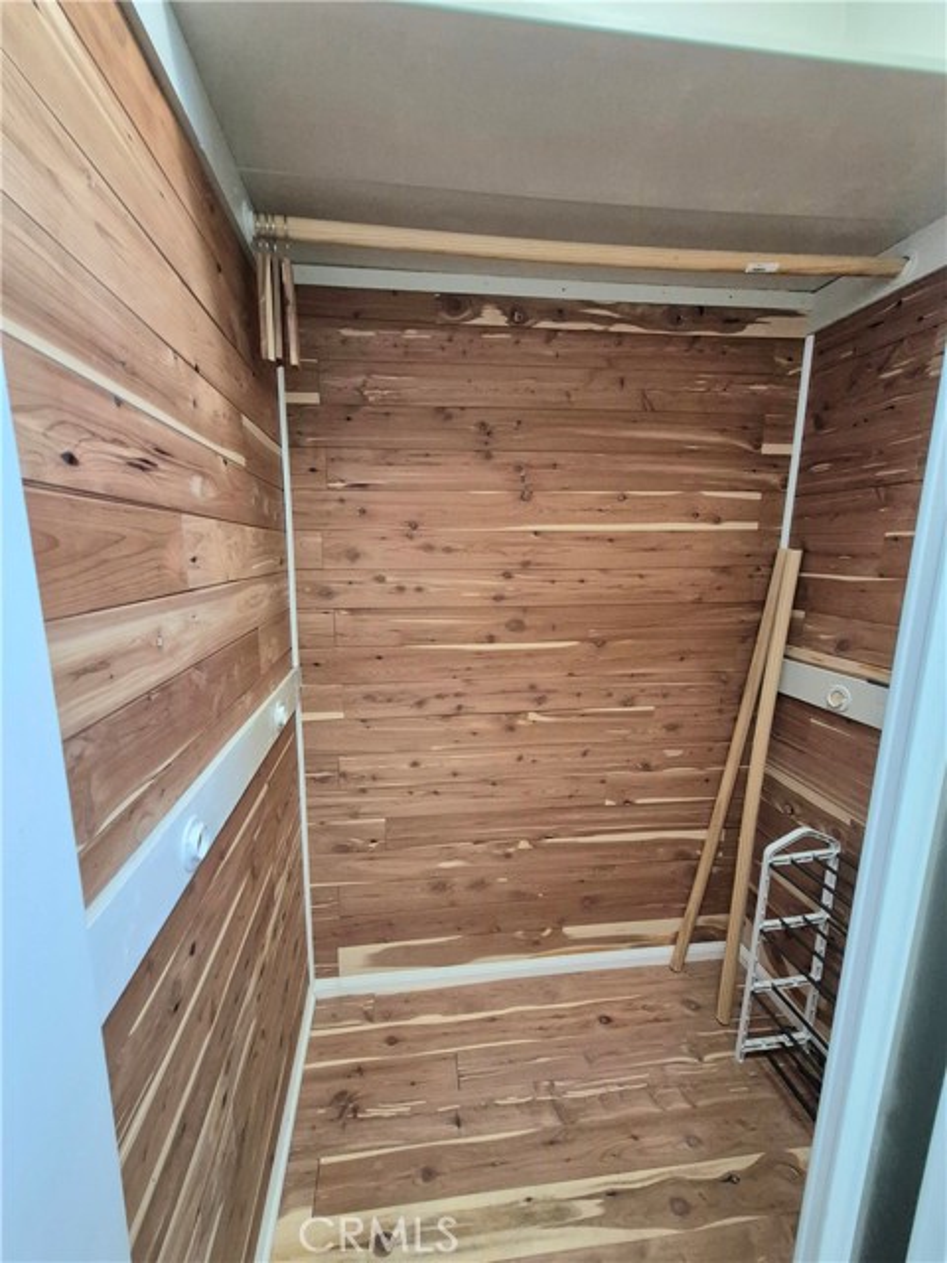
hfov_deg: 89.9
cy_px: 632
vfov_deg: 106.2
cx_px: 474
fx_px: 474
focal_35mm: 13
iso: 800
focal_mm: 1.74
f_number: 2.2
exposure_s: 1/60.2
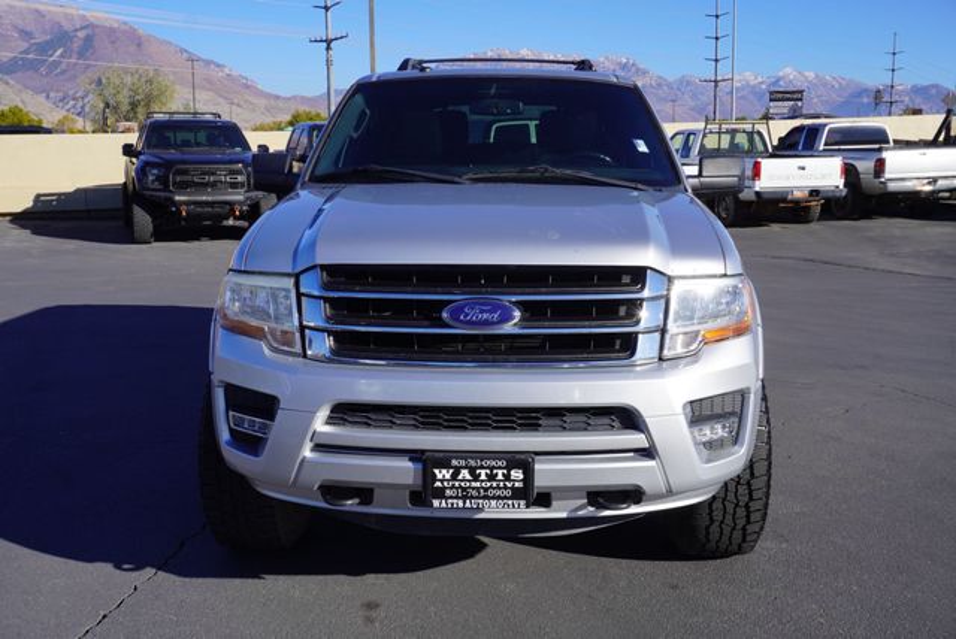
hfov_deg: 49.5
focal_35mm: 39
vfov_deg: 34.3
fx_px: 1037
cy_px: 320
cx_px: 478
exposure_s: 1/160
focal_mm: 26
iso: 100
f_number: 11
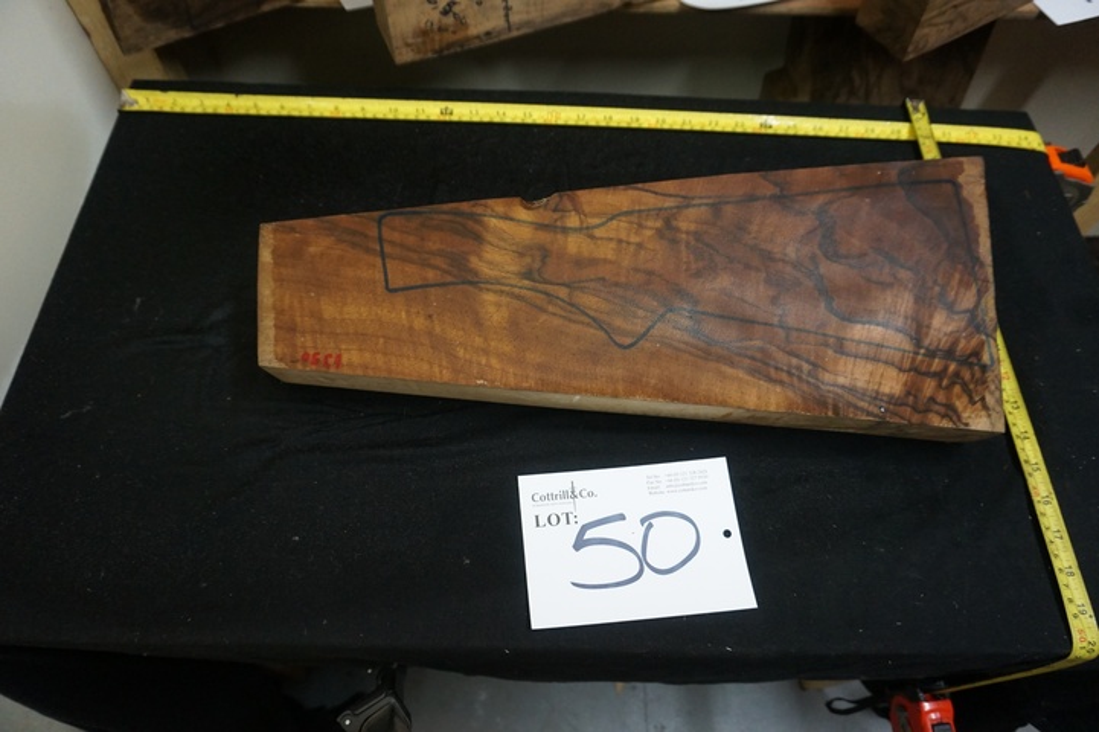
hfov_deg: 73.8
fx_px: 732
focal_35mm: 24
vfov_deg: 53.1
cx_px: 550
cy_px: 366
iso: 1600
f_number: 3.5
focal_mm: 16
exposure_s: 1/160
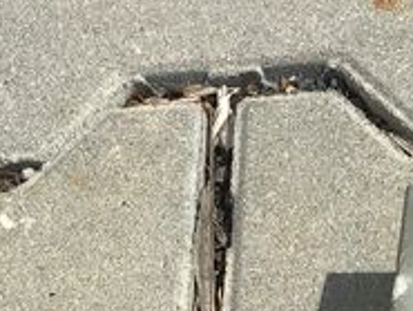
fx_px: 1600
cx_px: 462
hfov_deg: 14.4
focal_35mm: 134
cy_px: 548
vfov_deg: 10.5
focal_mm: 3.3
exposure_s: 1/1894
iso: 25
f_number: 2.4
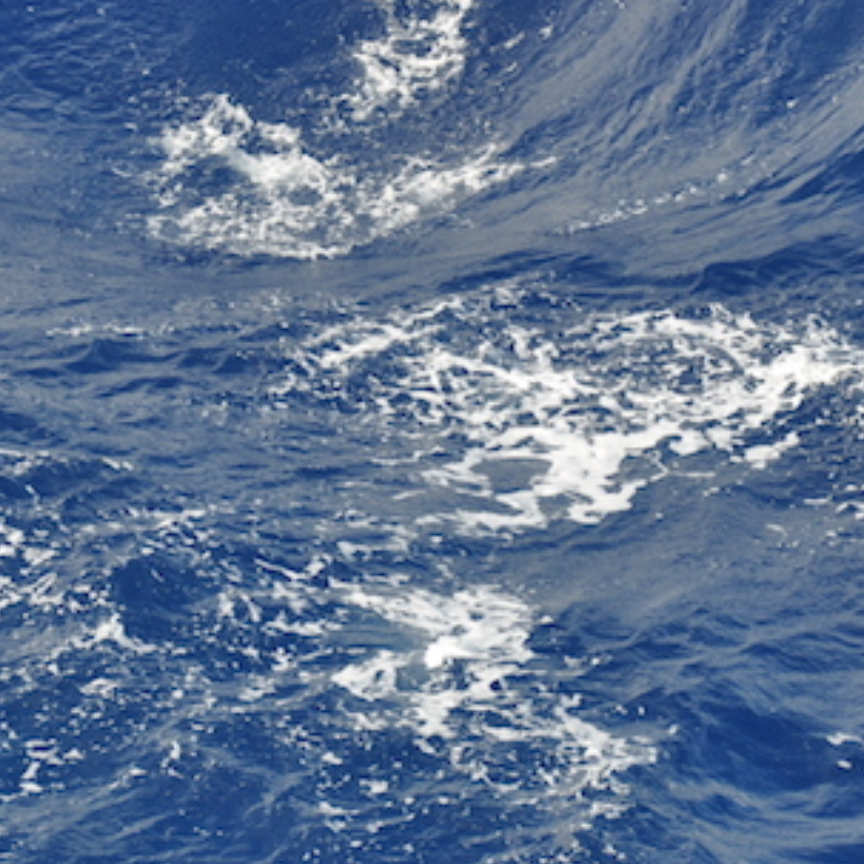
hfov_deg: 3.1
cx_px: 633
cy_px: 423
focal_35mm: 564
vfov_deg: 3.1
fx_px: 15927
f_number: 5.6
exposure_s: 1/500
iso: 220
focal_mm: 210
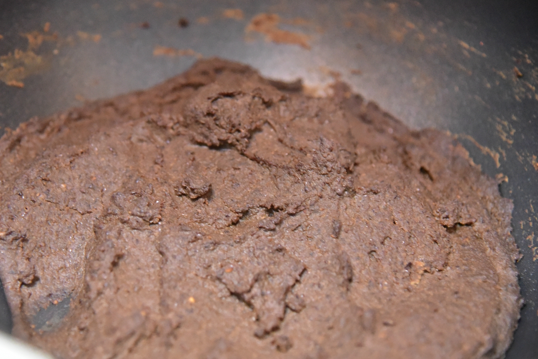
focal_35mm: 101
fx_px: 1510
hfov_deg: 20.2
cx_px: 235
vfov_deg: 13.6
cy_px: 178
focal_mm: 82
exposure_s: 1/50
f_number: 4
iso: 12800
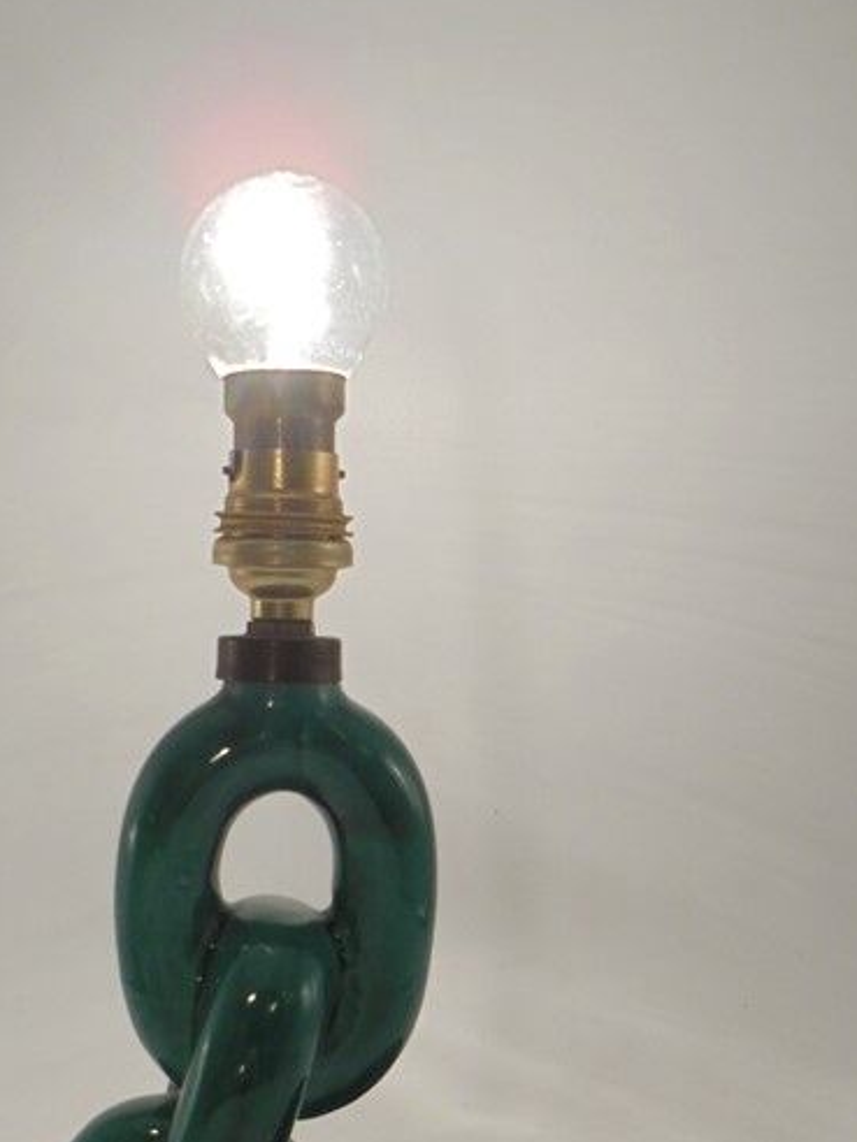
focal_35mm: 53
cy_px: 866
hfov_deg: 27.5
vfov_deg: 35.3
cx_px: 408
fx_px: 1750
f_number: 3.7
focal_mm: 5.3
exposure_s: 1/30
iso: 100
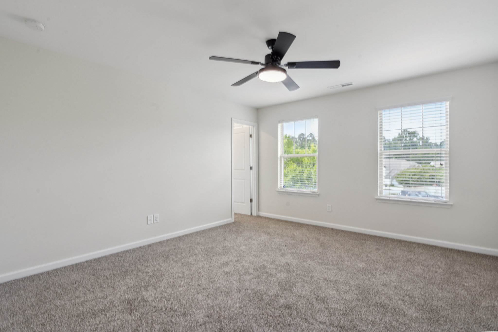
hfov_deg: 96.7
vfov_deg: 73.7
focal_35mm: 16
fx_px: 221
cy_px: 166
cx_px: 249
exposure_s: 1/4
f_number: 11
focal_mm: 16
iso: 100
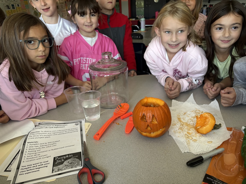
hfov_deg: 67.3
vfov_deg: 53.1
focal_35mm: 26
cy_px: 92
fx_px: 185
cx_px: 123
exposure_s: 1/60
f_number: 1.6
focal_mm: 5.96
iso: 200
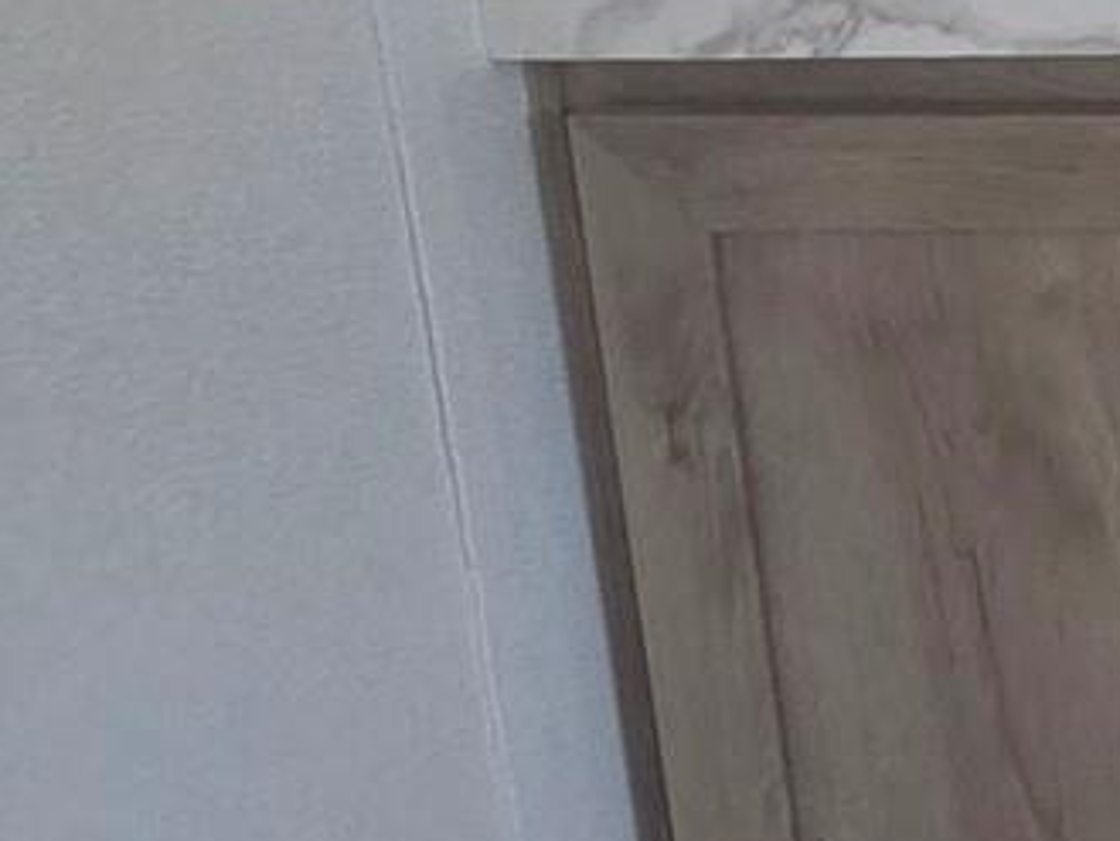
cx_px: 2448
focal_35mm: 81
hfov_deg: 16.2
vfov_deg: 17.4
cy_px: -143
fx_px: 2622
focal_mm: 2.2
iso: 500
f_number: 1.9
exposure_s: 1/60
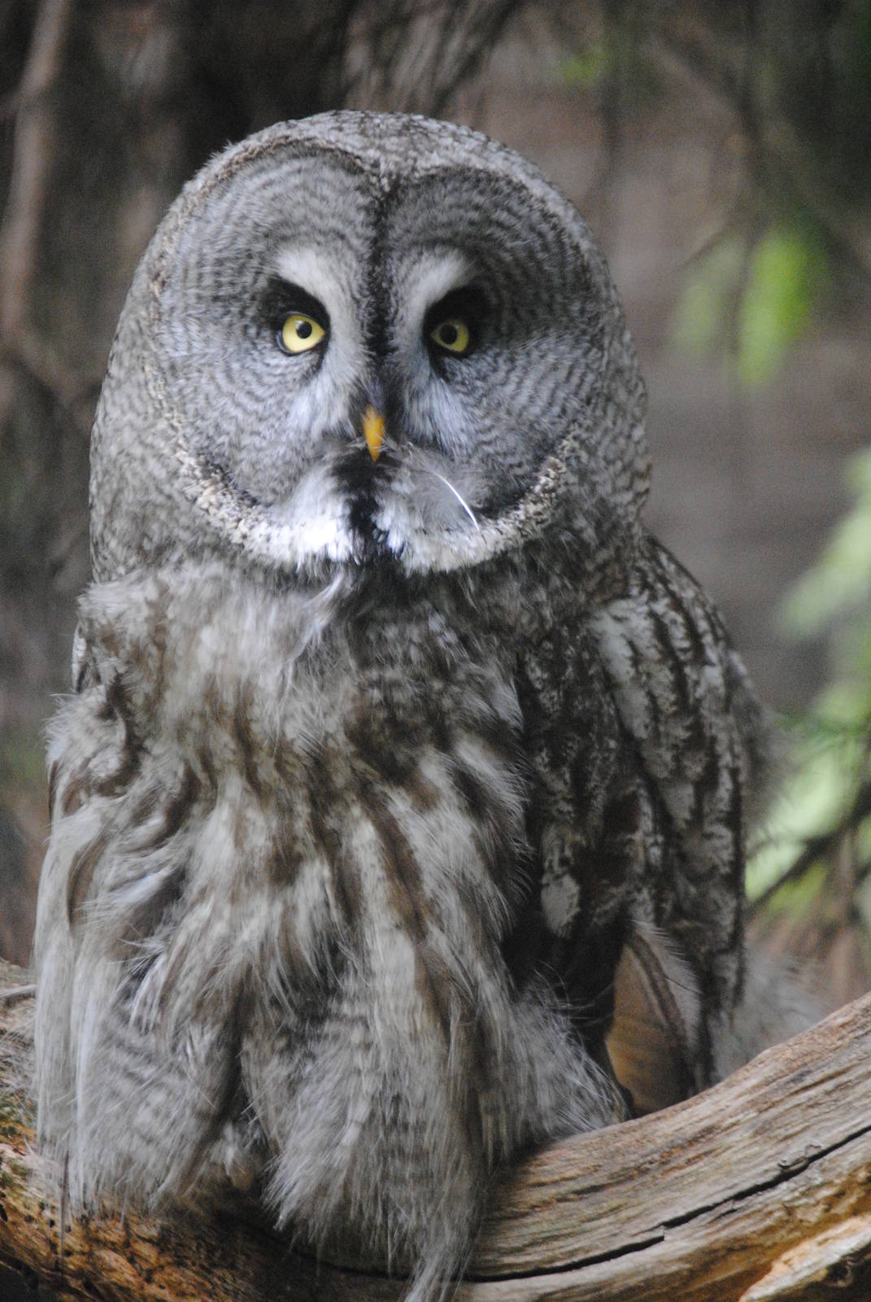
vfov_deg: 6.9
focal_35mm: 300
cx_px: 436
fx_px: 10856
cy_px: 651
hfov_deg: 4.6
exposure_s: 1/200
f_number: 5.6
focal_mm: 200
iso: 1600
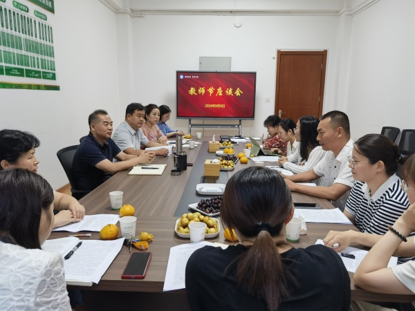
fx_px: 324
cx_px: 208
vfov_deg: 51.4
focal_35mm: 27
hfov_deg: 65.3
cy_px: 156
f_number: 1.9
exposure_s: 1/50
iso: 100
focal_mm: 6.67
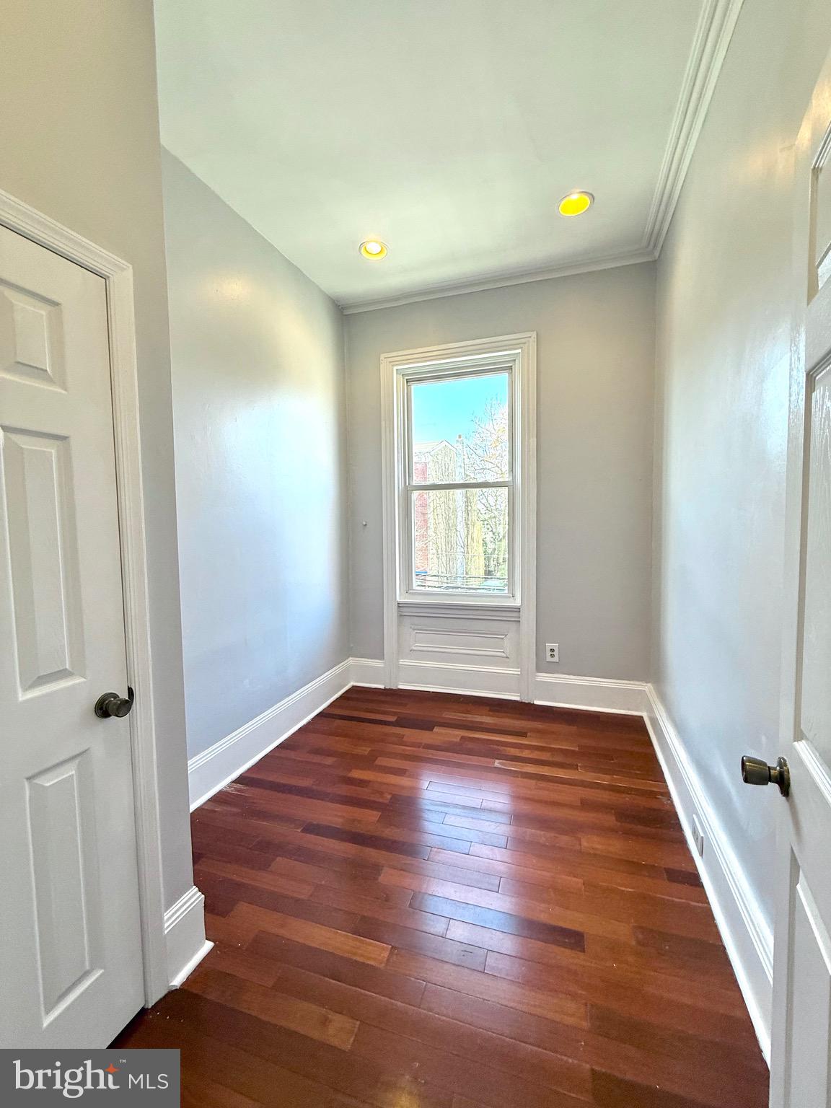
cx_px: 416
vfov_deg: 102.1
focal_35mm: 14
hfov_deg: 85.7
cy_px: 554
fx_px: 448
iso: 100
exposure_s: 1/120
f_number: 2.2
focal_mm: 2.22
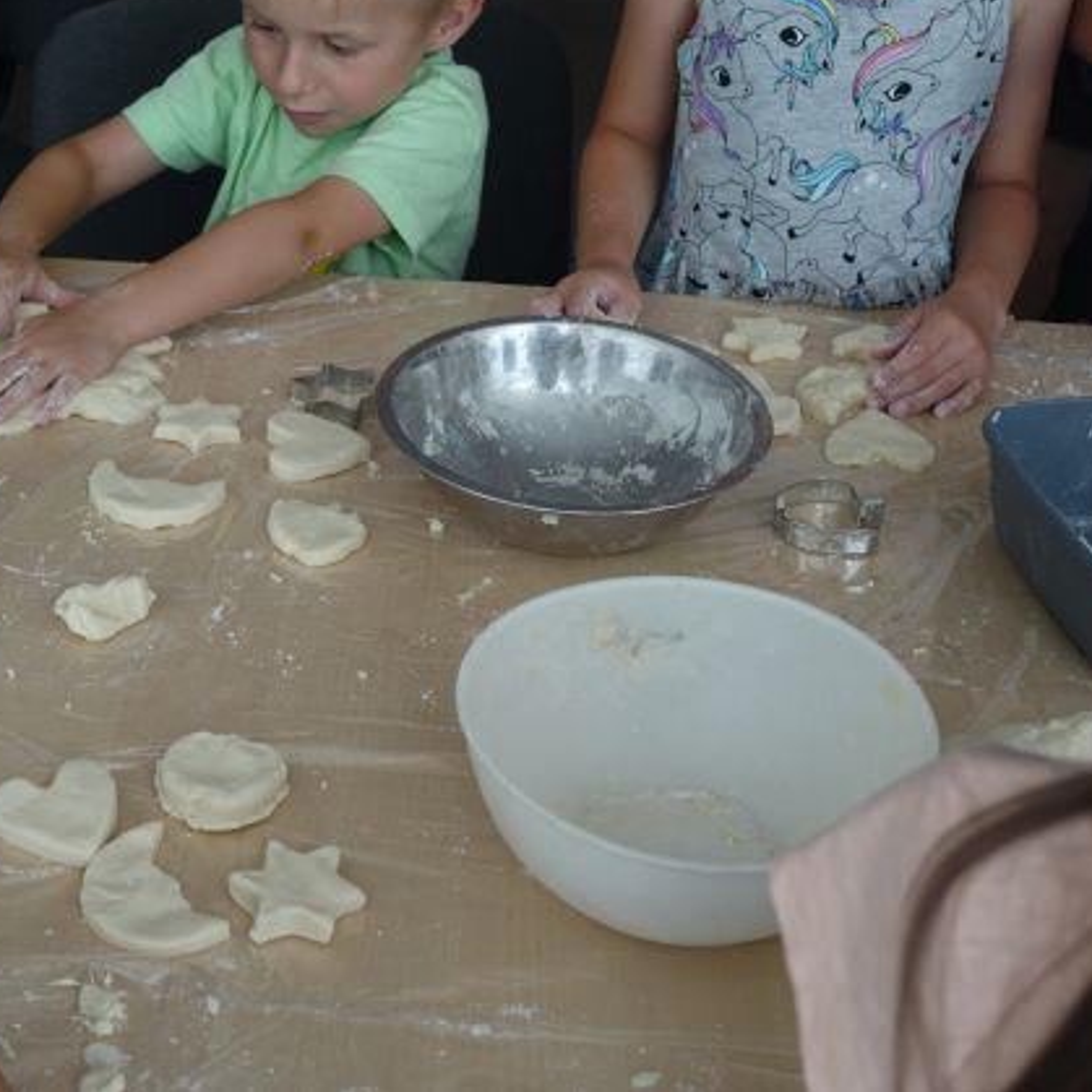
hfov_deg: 27.8
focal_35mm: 61
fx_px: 2177
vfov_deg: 28.2
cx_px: 295
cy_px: 538
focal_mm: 17.11
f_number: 2.8
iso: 125
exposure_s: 1/80
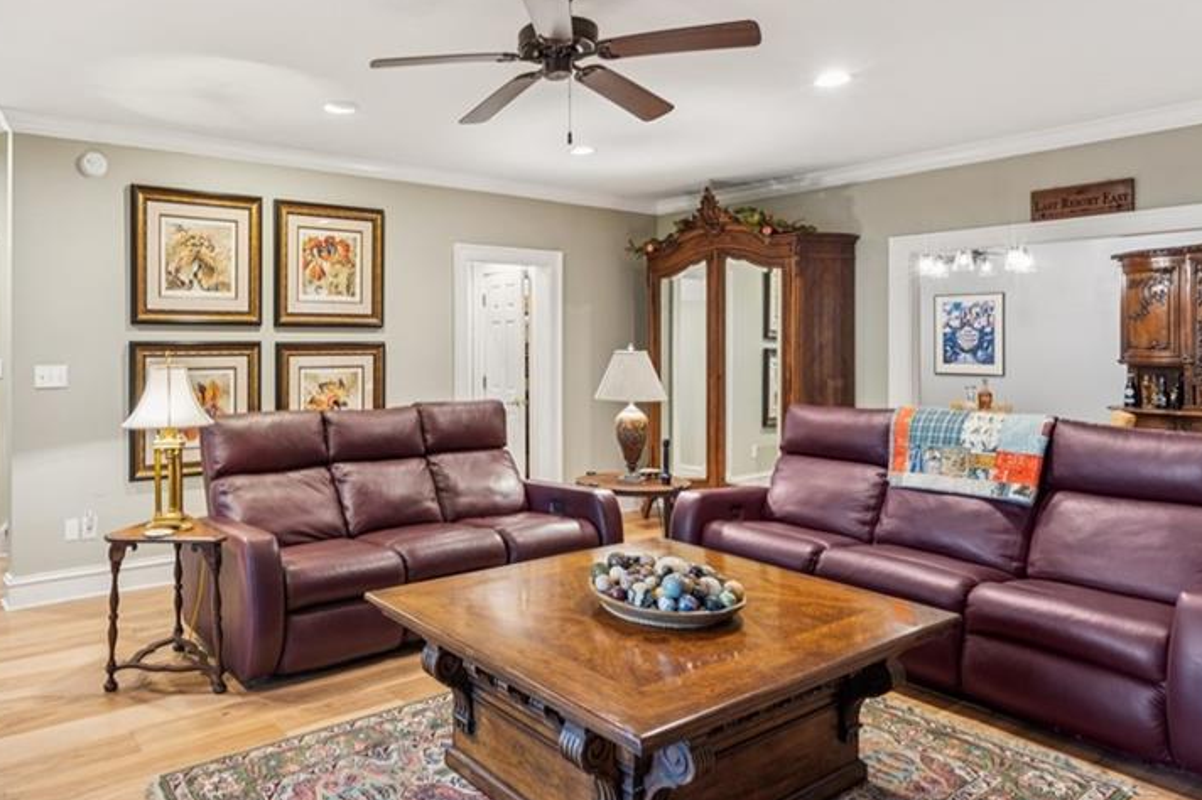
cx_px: 409
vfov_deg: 54.9
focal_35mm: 23
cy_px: 349
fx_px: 768
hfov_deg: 74.0
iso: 400
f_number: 5.6
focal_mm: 16
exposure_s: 1/10
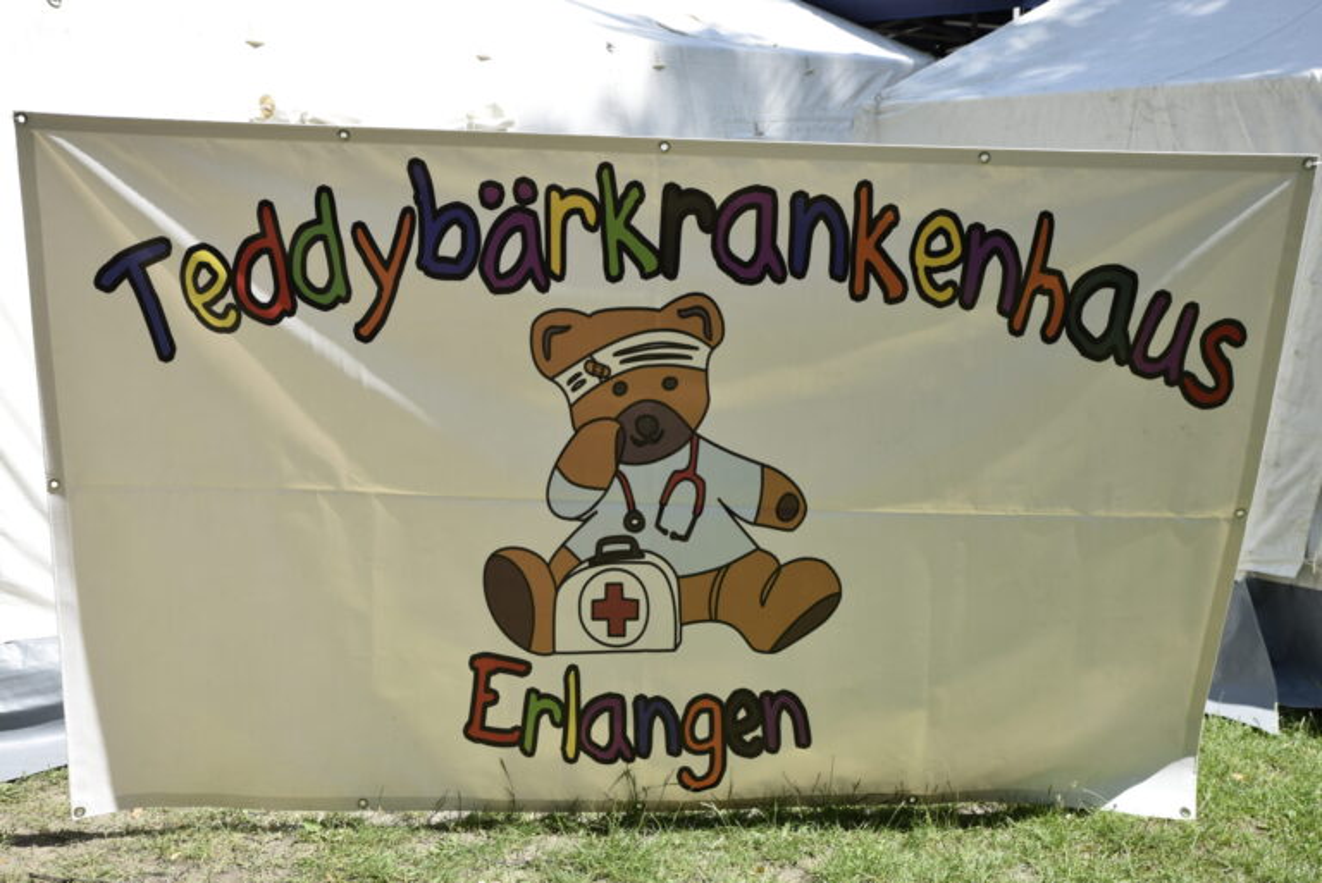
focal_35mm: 42
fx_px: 1543
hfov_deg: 46.4
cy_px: 442
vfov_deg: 31.9
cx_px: 661
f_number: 8
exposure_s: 1/250
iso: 220
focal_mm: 42
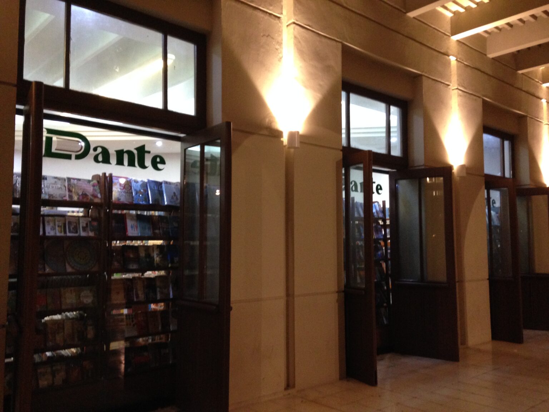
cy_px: 206
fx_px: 523
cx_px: 274
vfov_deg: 42.9
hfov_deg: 55.4
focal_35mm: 33
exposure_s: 1/20
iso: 320
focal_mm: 4.12
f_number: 2.4
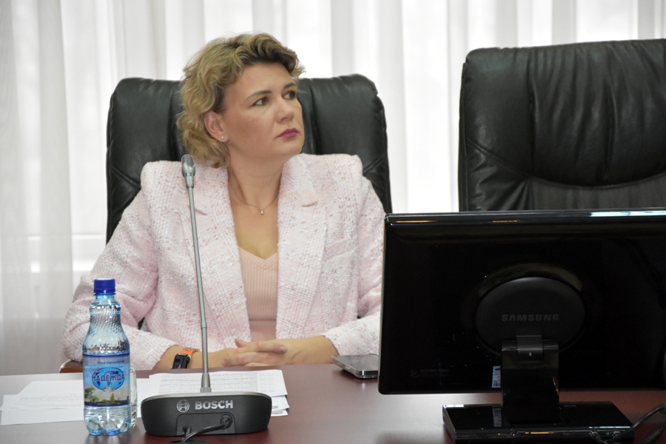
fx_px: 2914
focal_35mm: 158
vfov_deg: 8.7
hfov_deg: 13.0
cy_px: 222
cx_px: 333
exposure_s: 1/160
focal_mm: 105
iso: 3200
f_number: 7.1
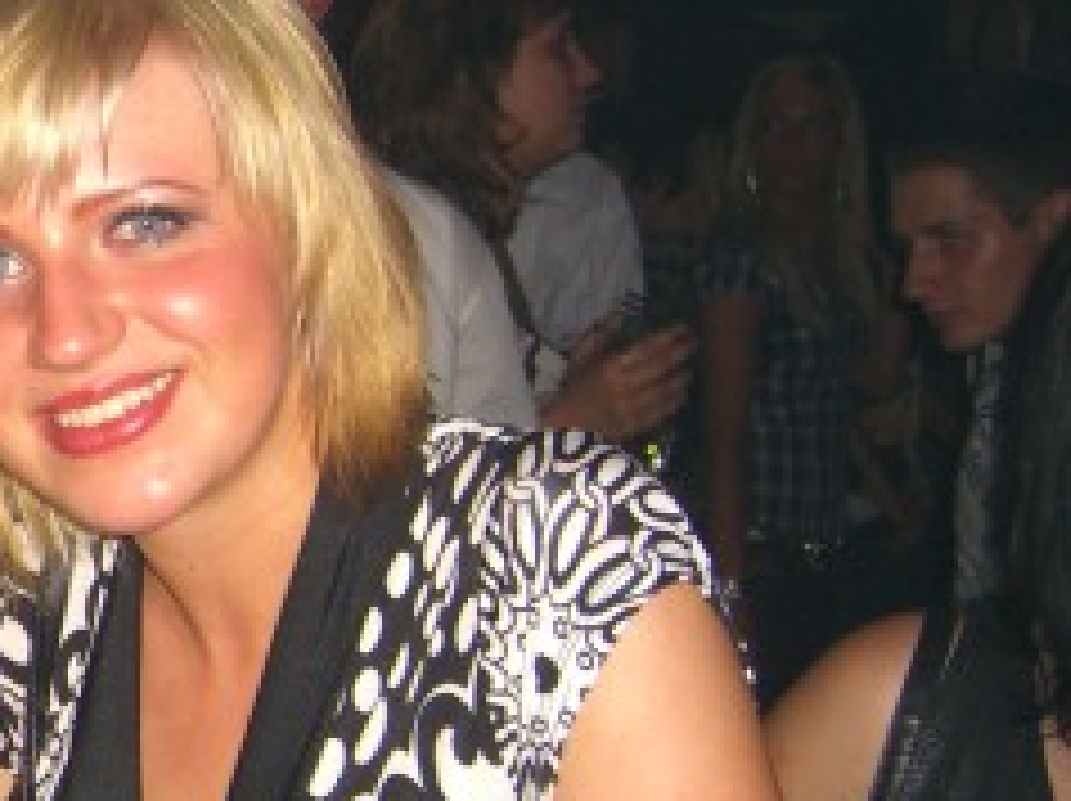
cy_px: 576
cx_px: -261
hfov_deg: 19.1
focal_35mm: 96
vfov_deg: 15.3
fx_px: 2967
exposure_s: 1/60
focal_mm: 7.9
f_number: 2.8
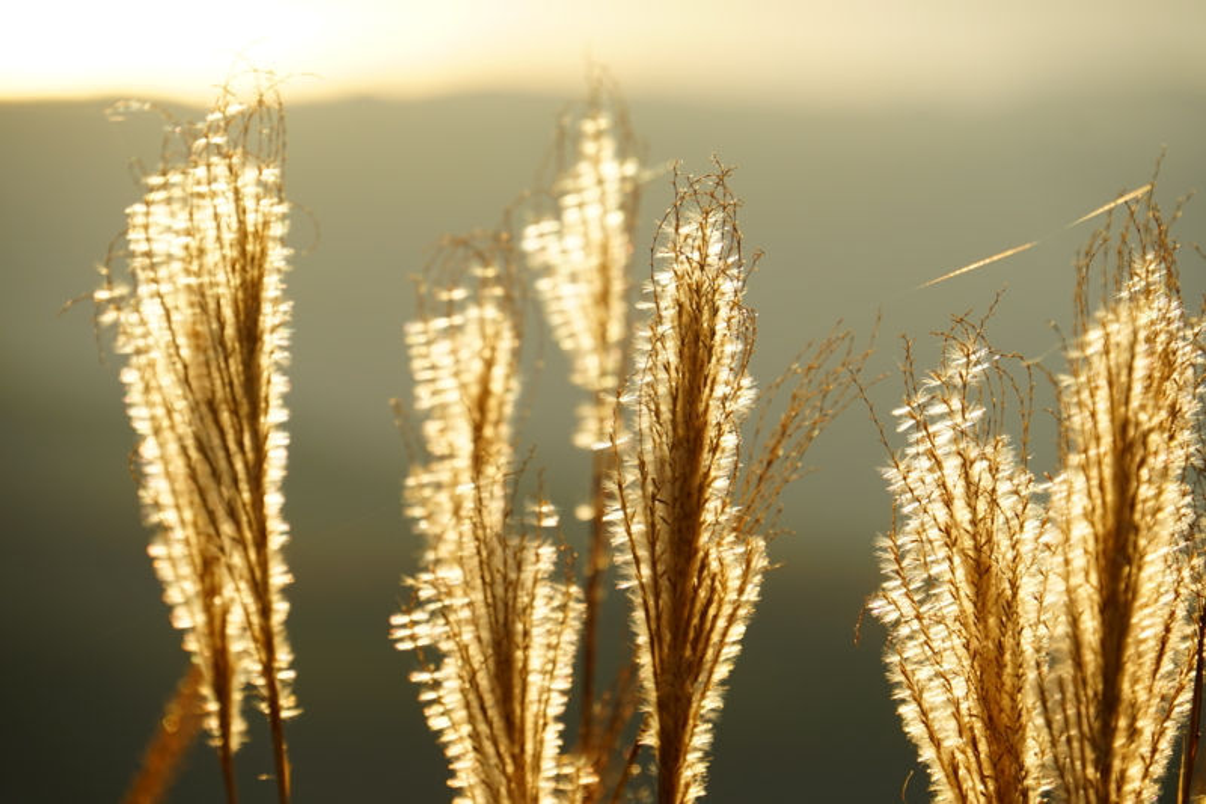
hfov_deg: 7.6
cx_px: 603
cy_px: 402
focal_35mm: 271
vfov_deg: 5.1
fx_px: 9076
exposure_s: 1/320
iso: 100
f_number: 7.1
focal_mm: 181
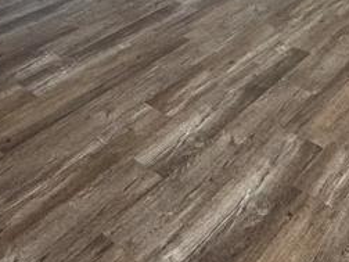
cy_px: -122
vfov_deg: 21.8
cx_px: 112
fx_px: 575
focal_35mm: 57
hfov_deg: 33.4
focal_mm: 2.22
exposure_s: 1/99
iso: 125
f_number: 2.2
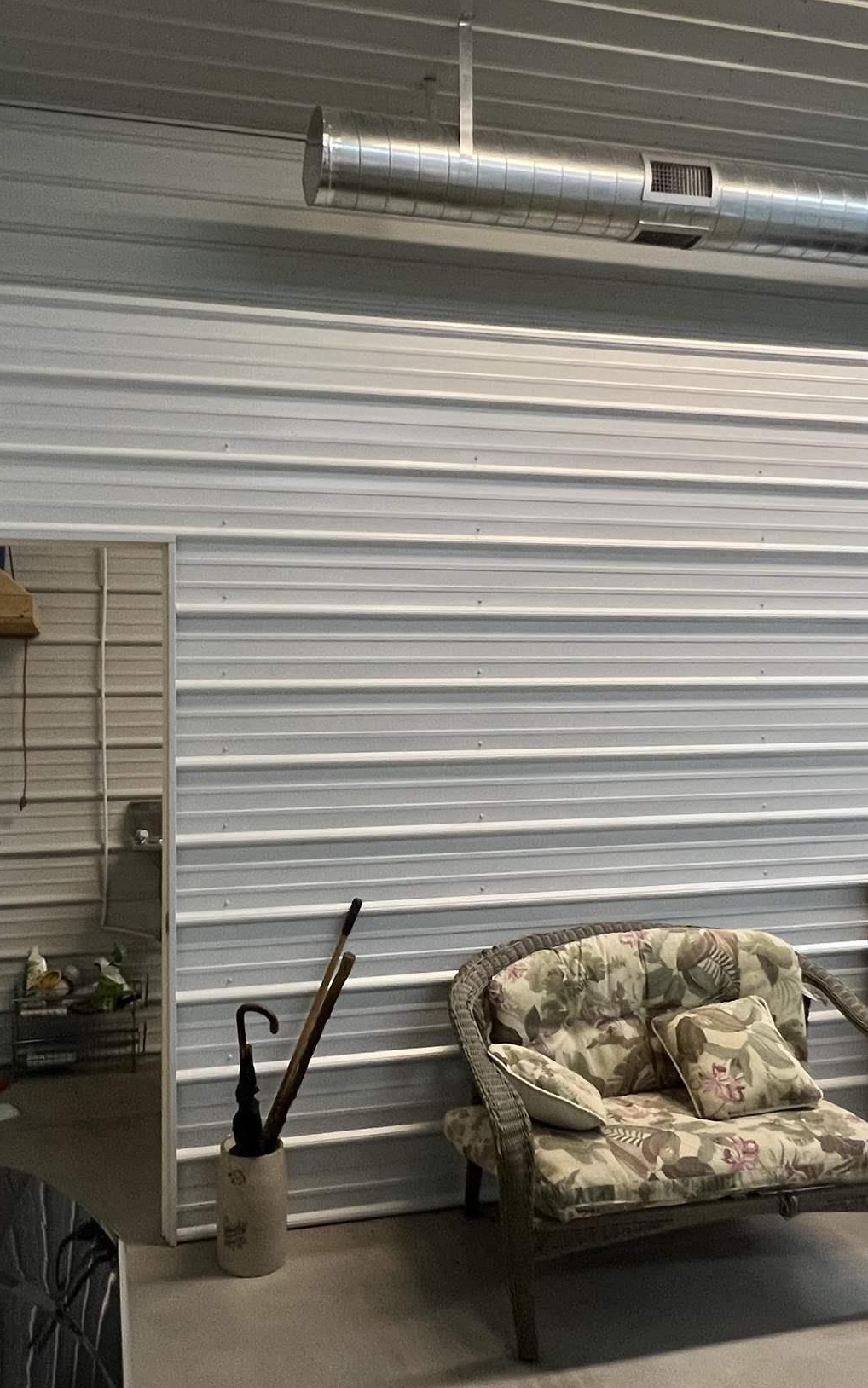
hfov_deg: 47.3
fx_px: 984
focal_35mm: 26
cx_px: 338
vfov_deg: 70.3
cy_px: 654
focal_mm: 1.57
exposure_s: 1/60
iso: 320
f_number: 1.8
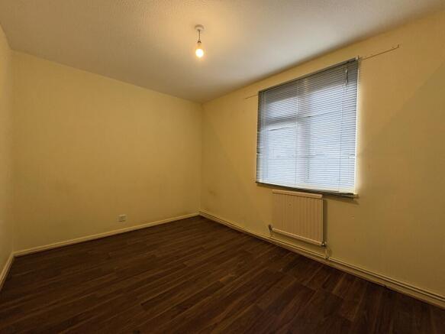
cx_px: 222
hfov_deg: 102.1
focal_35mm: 14
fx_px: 180
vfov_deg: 85.7
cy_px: 167
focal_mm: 2.22
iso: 160
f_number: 2.2
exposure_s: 1/50
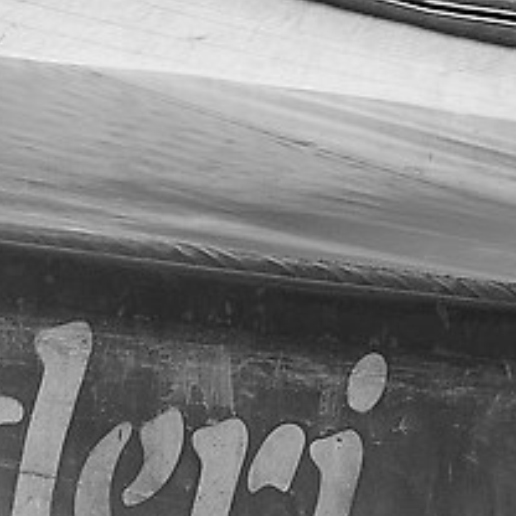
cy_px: 1704
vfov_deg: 4.1
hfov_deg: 4.2
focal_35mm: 411
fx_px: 6931
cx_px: -672
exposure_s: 1/30
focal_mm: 28
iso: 100
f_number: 7.1
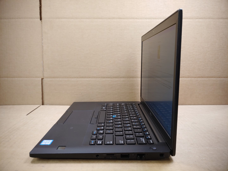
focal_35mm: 26
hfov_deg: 67.3
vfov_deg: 53.1
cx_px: 114
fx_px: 171
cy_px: 86
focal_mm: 4.36
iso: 50
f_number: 1.8
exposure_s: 1/60
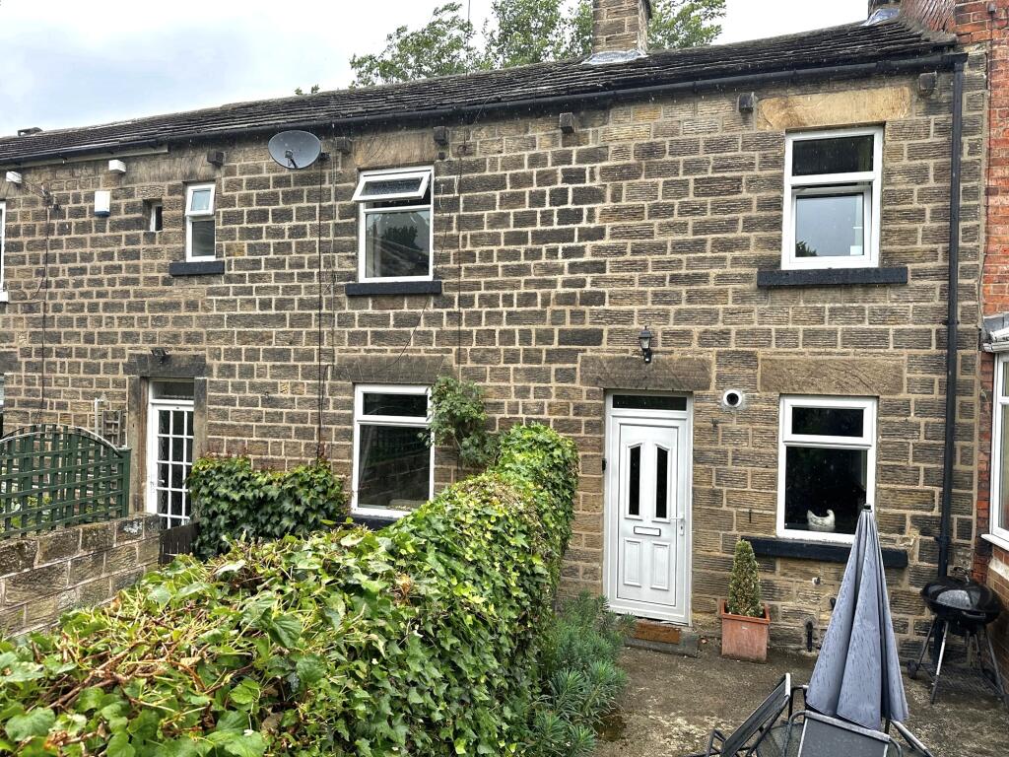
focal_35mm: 24
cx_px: 504
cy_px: 378
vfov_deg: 56.8
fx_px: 700
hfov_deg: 71.6
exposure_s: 1/1157
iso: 80
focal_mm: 6.86
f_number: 1.78
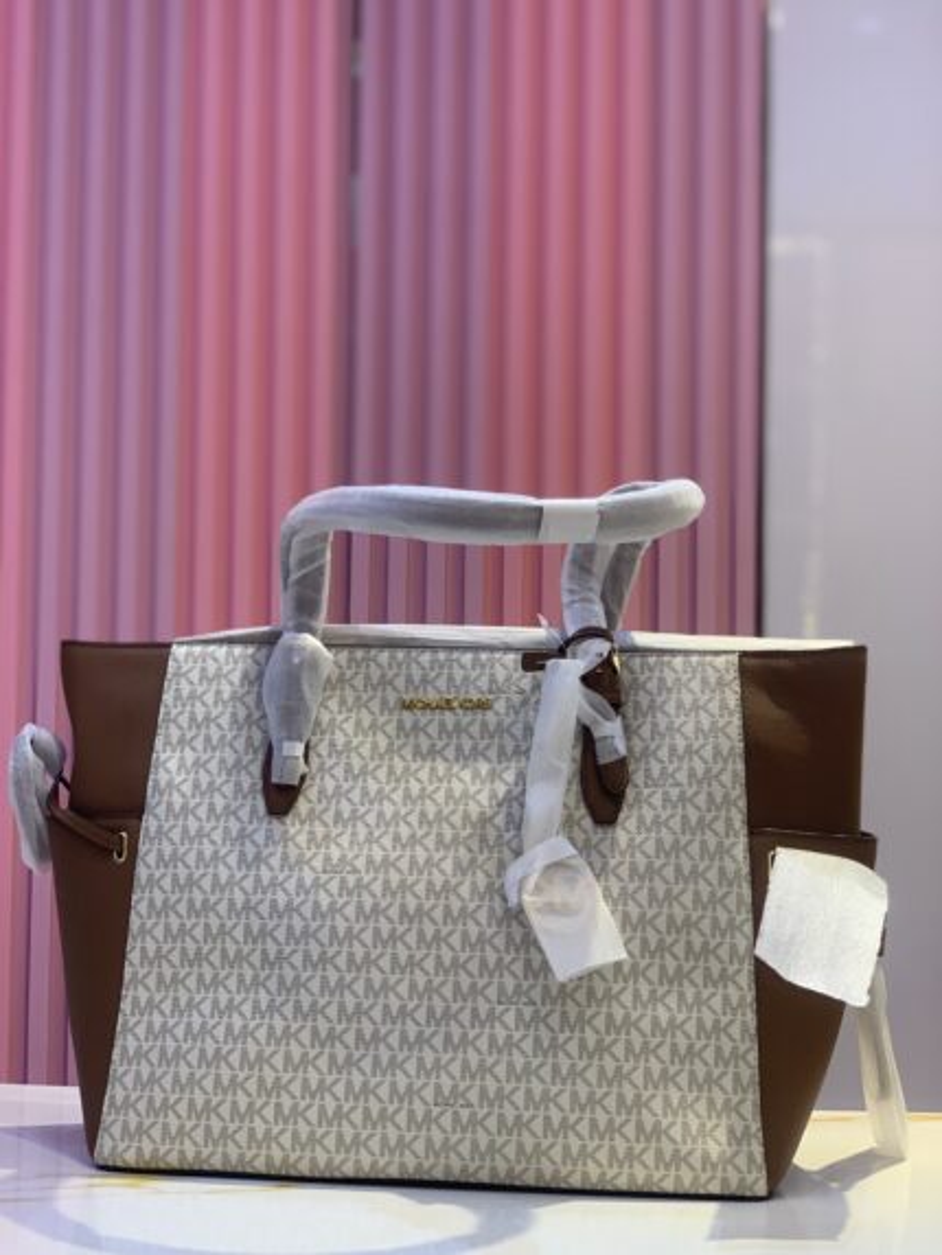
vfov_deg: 36.8
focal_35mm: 52
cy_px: 628
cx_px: 471
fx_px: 1886
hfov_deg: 28.0
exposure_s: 1/100
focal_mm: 6
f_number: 2.4
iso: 80
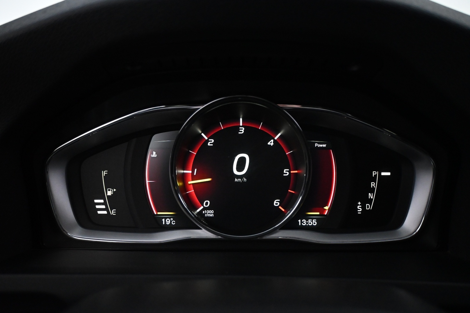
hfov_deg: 60.7
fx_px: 401
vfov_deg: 42.6
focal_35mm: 31
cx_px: 235
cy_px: 156
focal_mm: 20.5
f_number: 3.8
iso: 3600
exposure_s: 1/60
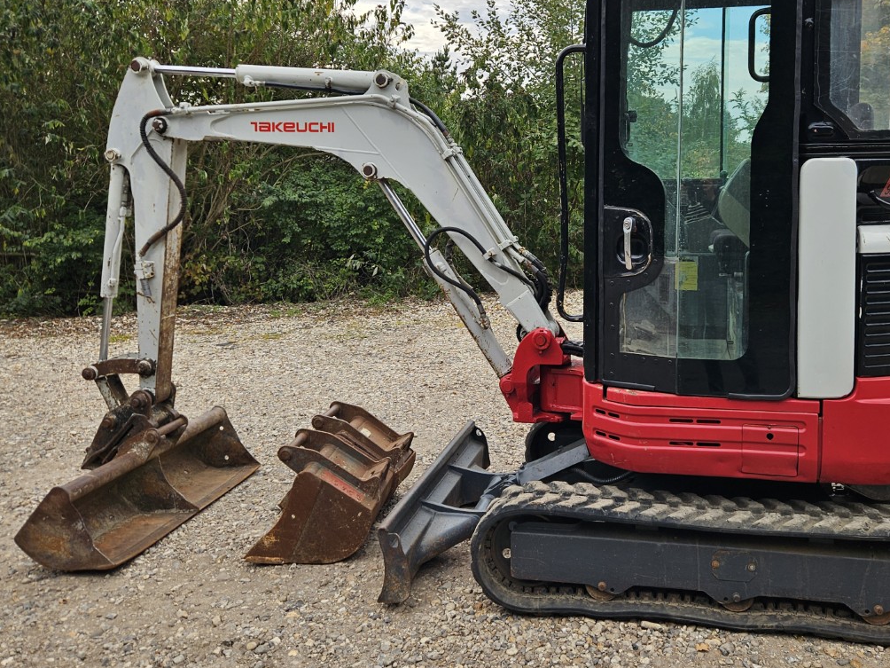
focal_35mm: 33
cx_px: 538
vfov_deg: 42.7
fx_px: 848
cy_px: 256
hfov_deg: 54.9
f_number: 1.8
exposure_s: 1/699
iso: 25
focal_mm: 5.4
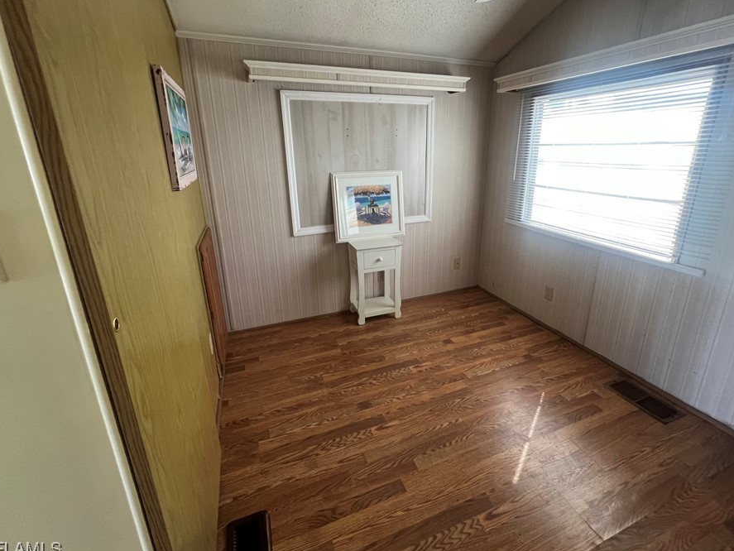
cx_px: 384
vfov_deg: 81.6
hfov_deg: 98.1
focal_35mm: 15
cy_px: 250
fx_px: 318
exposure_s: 1/60
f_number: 1.8
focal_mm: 1.57
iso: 160
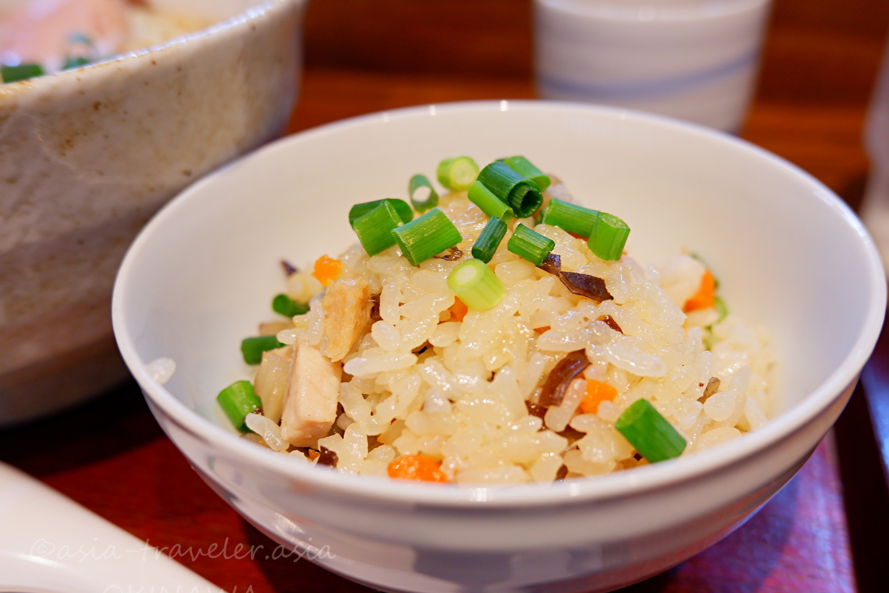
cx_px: 469
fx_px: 790
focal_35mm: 32
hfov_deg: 58.7
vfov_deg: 41.1
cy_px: 317
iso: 400
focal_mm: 19.7
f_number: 4
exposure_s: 1/42
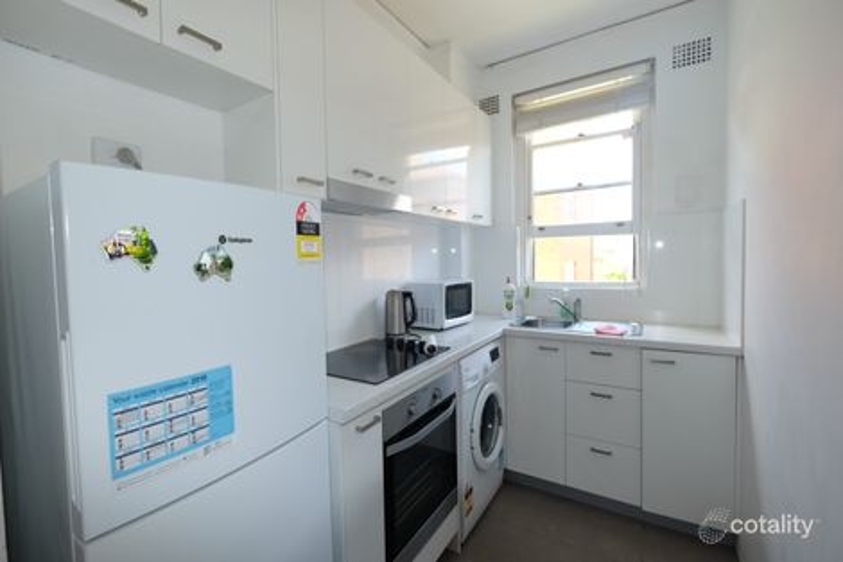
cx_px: 422
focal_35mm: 15
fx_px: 351
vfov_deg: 77.3
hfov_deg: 100.4
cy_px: 281
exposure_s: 1/30
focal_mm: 10
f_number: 4
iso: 200
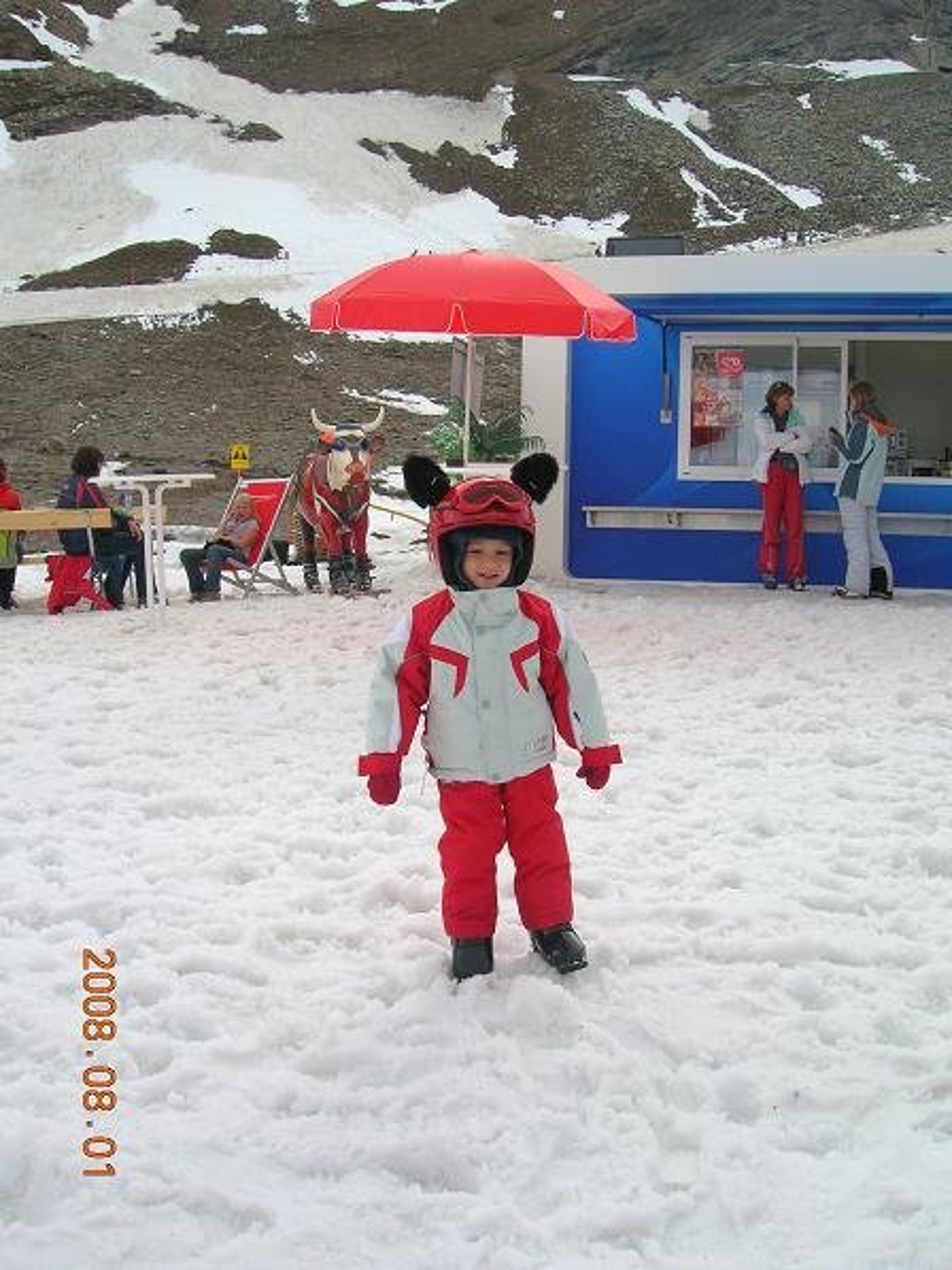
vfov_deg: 53.9
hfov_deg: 41.8
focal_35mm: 34
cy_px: 635
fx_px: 1246
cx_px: 476
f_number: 4.9
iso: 50
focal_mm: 5.7
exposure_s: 1/233
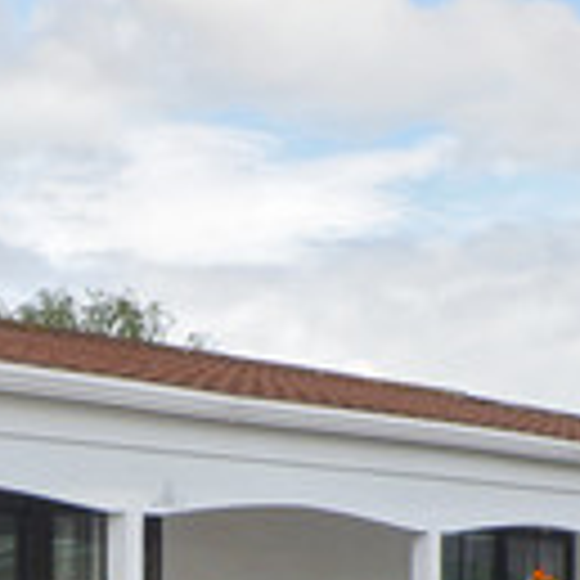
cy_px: 692
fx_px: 2294
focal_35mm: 121
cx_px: 85
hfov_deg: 14.3
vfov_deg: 14.0
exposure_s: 1/400
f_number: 7.1
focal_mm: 12
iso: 200
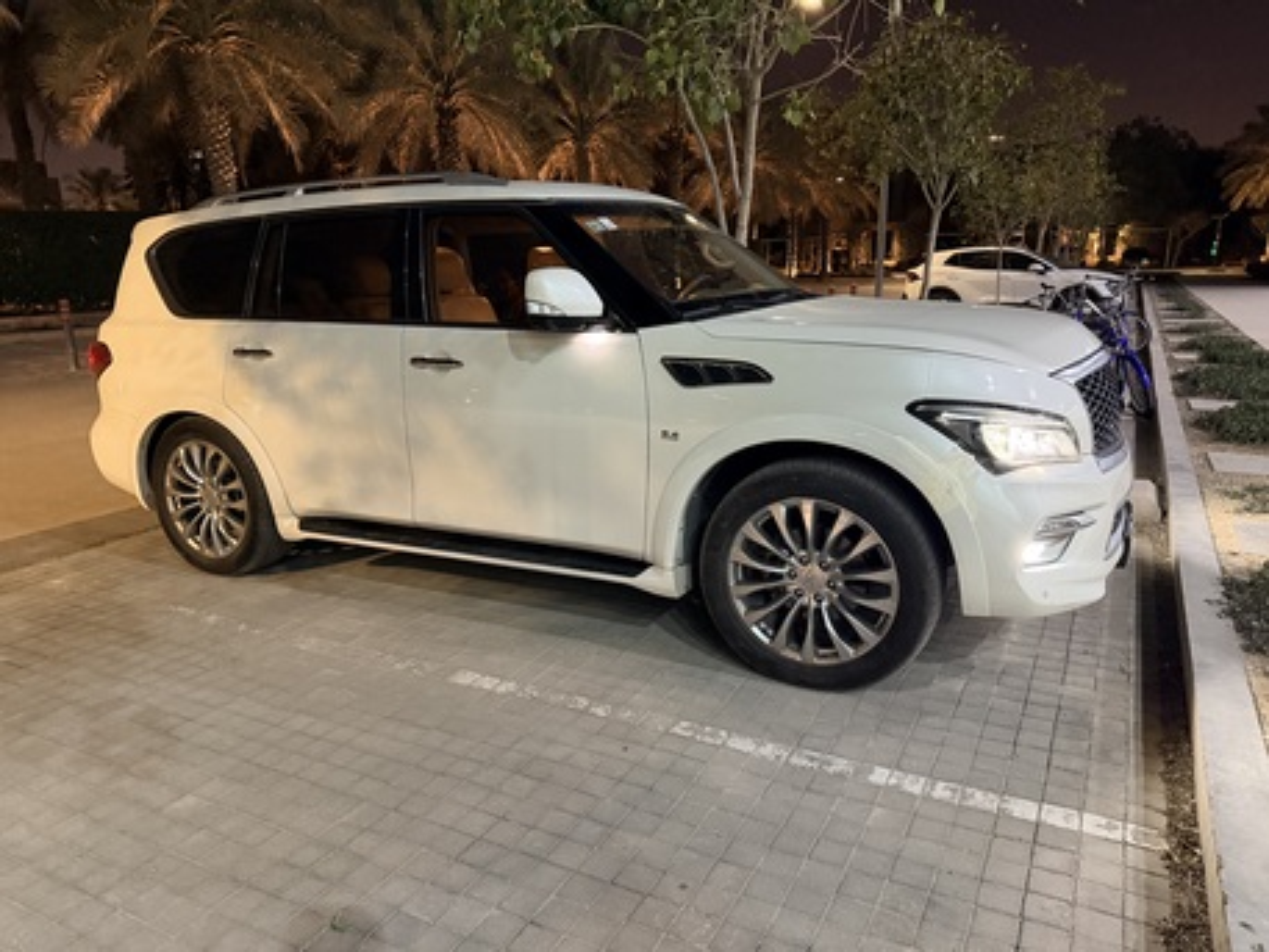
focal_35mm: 24
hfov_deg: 71.6
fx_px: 880
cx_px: 634
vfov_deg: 56.8
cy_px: 476
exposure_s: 1/37
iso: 1000
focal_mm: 6.76
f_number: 1.78
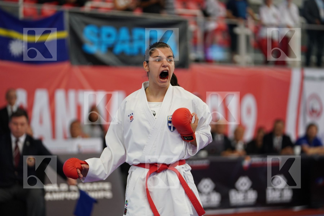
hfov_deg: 13.3
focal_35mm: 154
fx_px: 1386
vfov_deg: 8.9
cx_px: 162
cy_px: 108
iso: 1600
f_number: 2.8
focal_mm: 154
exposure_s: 1/1000
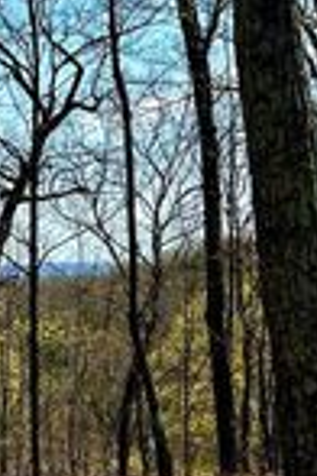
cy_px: 393
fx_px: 1123
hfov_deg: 15.0
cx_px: -139
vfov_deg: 23.5
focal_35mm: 85
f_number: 1.78
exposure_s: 1/2967
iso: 80
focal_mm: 6.86
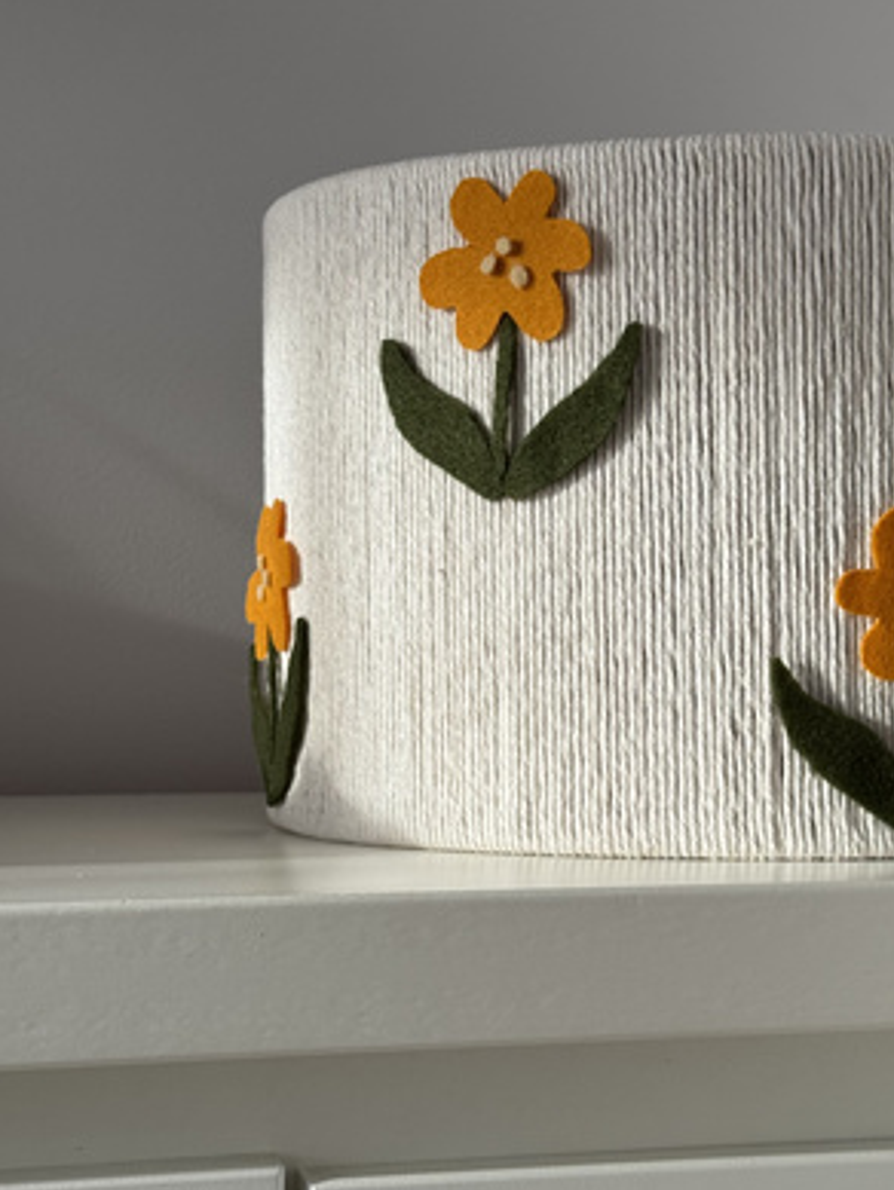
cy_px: 581
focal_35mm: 74
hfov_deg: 19.8
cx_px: 661
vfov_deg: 26.3
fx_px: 2547
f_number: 1.78
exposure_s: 1/283
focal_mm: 6.76
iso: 64
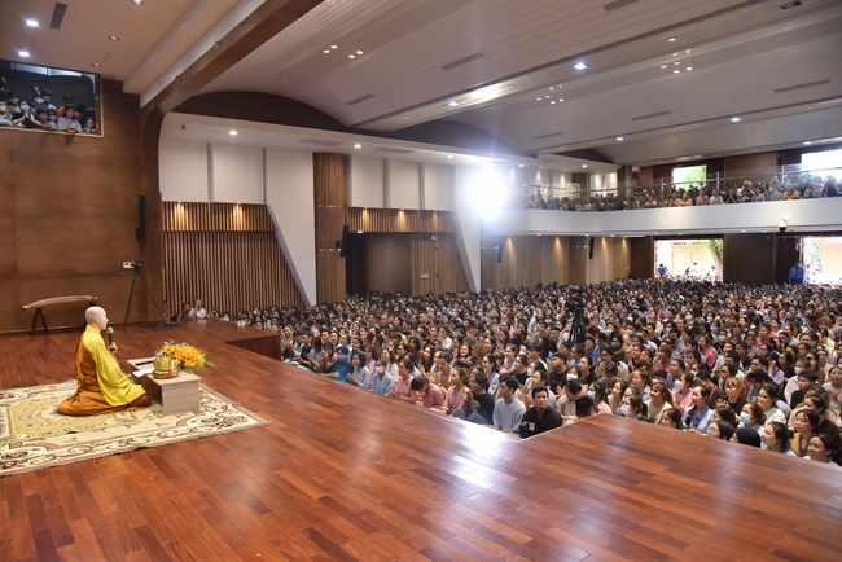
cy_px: 281
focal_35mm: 24
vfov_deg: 53.2
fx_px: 562
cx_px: 421
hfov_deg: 73.7
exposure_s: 1/160
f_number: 5
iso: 2000
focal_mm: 24
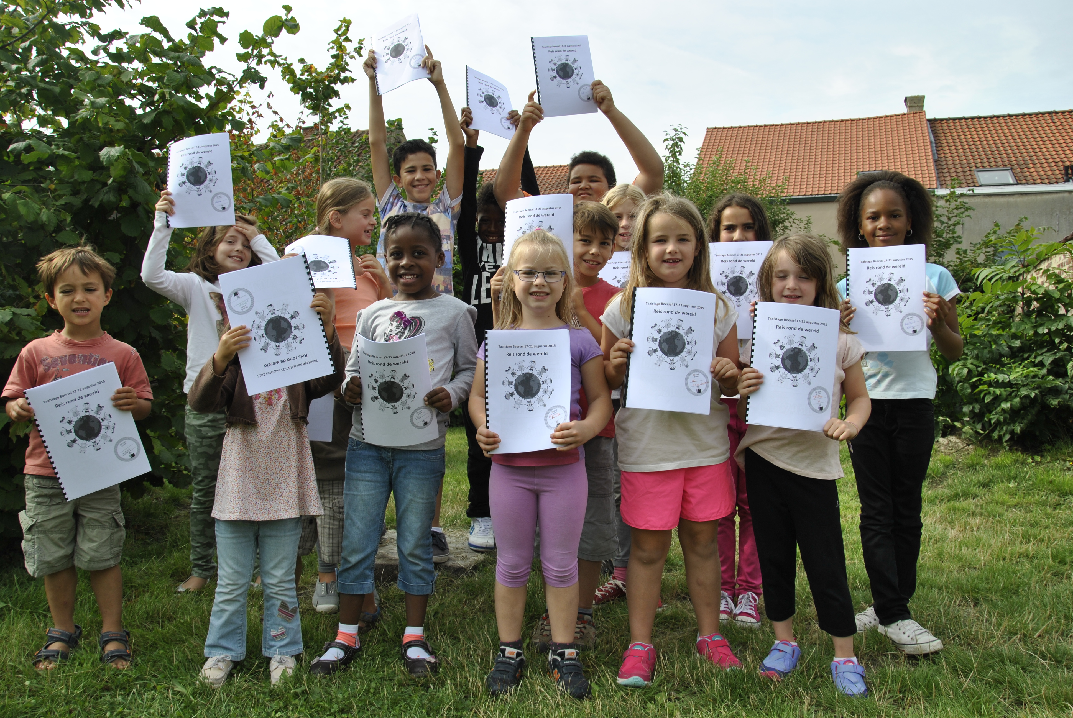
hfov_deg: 67.3
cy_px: 359
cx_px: 536
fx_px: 806
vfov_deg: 48.0
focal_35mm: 27
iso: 100
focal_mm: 18
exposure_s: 1/200
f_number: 7.1
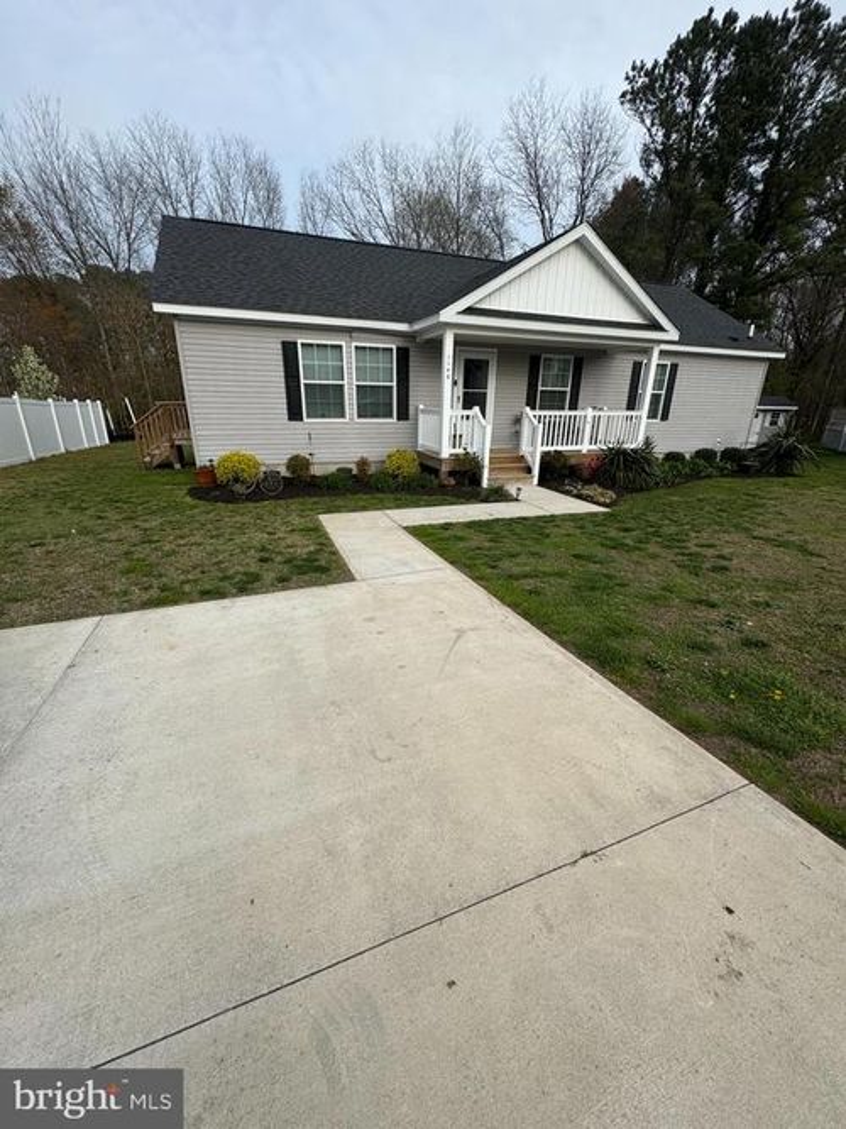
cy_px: 564
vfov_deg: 102.1
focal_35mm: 14
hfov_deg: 85.7
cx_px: 423
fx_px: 456
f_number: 2.2
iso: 40
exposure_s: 1/921
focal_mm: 2.22
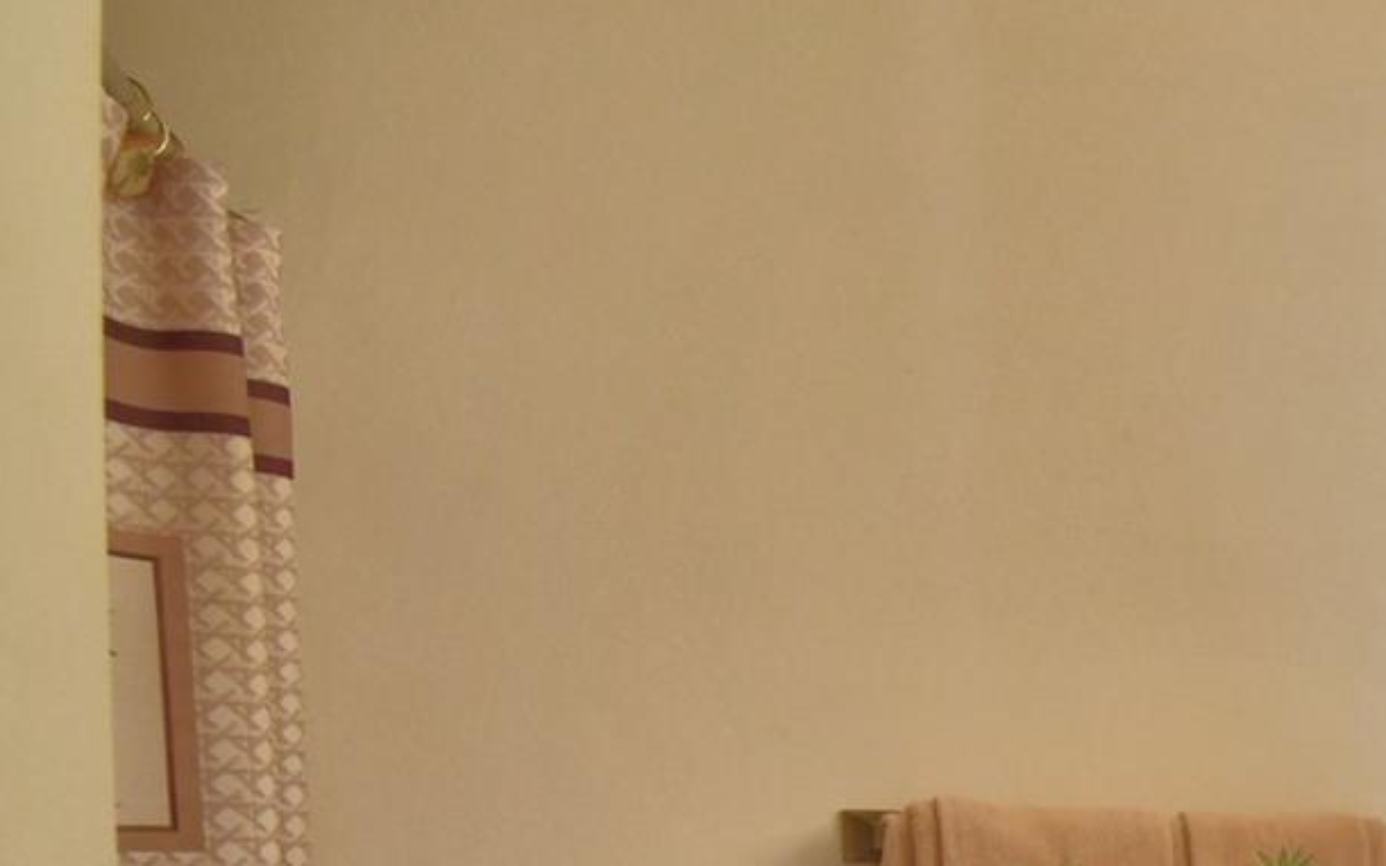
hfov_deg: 36.6
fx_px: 1511
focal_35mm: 40
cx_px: 1699
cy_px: 968
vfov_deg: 28.8
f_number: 4.5
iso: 400
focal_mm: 10
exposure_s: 1/40
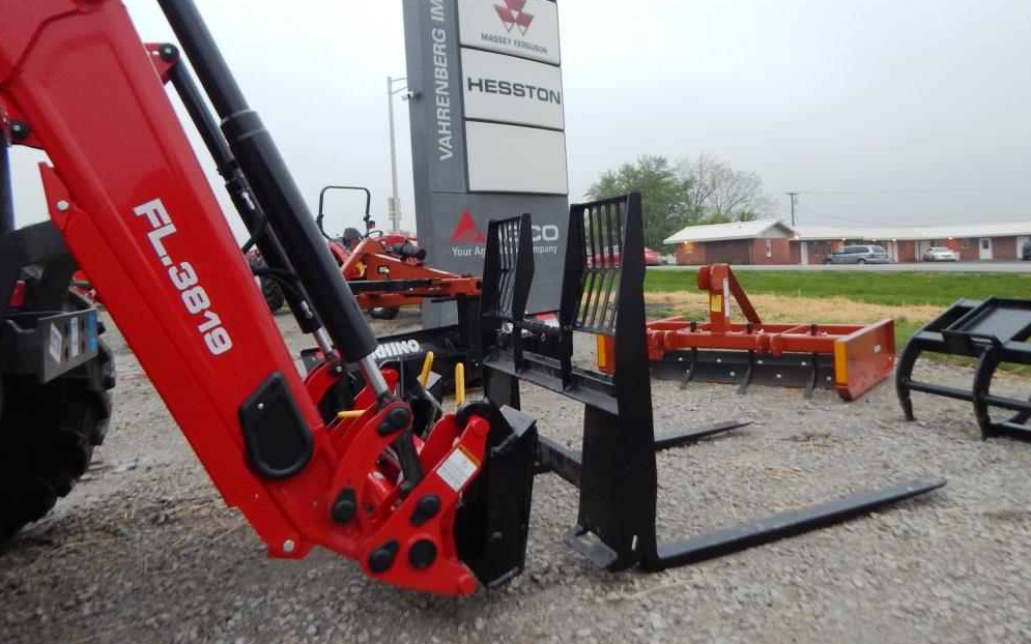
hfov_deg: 74.8
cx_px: 516
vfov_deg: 50.9
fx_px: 674
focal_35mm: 24
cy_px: 270
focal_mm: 4
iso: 360
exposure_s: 1/30
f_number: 3
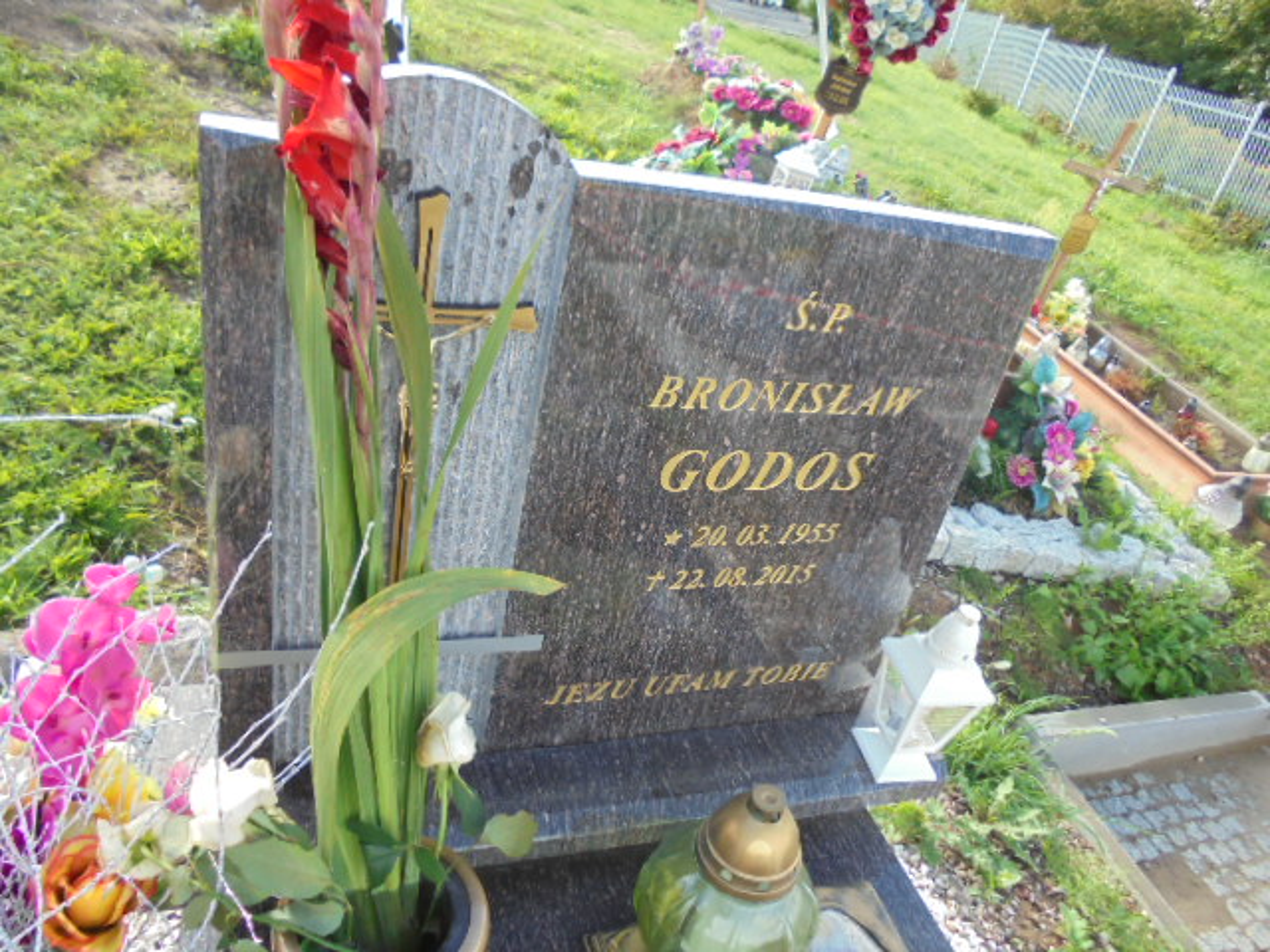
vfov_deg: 53.1
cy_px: 476
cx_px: 635
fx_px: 954
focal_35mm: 26
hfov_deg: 67.3
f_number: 3.5
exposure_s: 1/160
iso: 100
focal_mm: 4.6
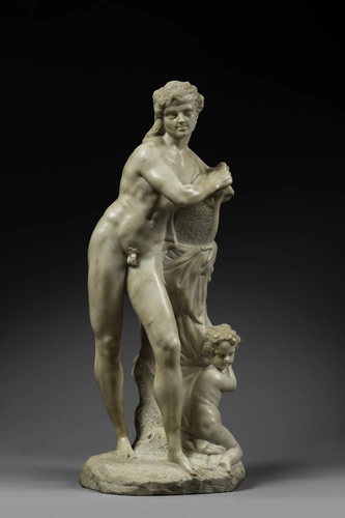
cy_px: 259
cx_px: 172
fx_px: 1510
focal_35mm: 105
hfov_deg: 13.0
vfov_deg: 19.5
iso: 100
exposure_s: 1/180
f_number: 11
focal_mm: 105
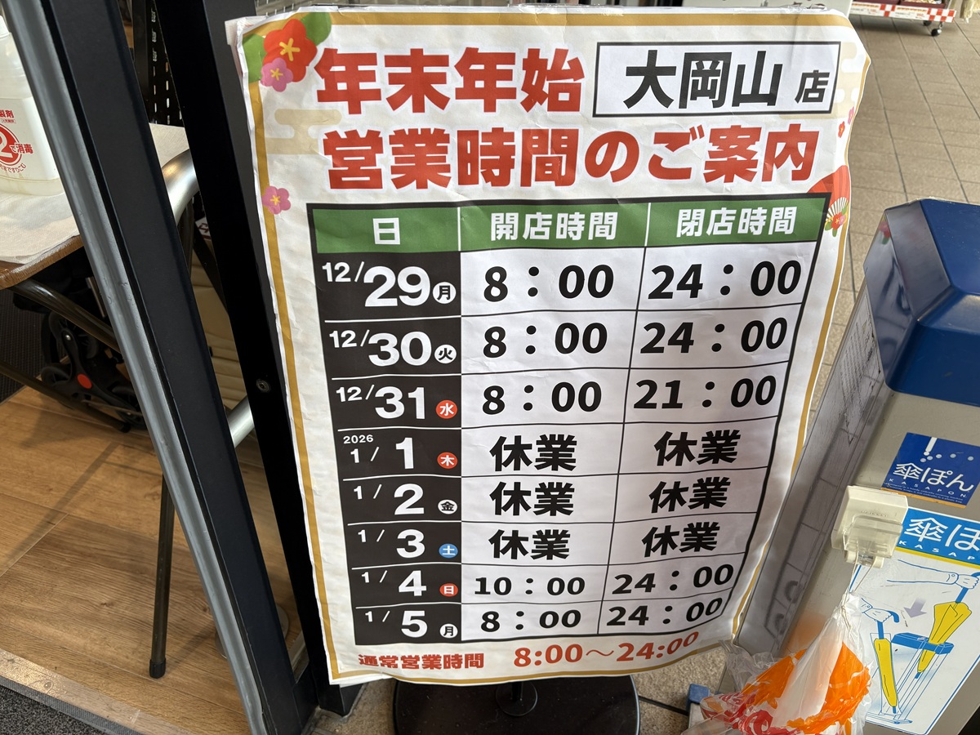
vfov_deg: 53.1
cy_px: 368
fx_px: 736
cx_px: 490
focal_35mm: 26
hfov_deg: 67.3
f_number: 1.6
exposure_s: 1/172
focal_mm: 5.96
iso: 40
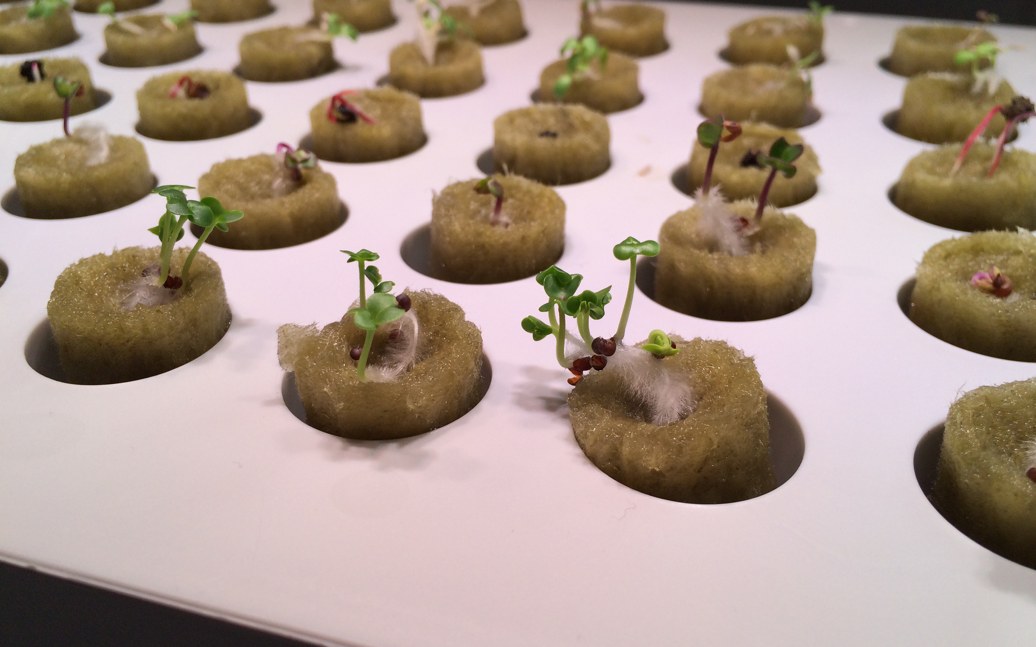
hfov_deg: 61.2
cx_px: 516
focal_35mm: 31
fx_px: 875
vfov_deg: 40.6
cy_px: 311
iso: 32
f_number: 2.2
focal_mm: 4.15
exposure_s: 1/436
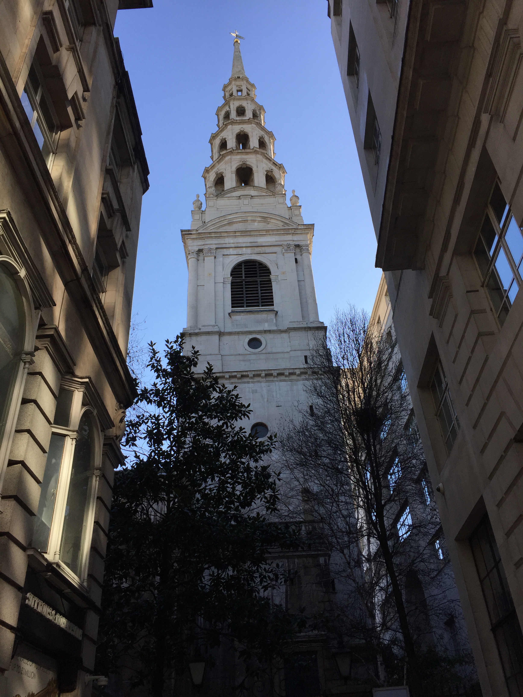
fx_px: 584
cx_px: 262
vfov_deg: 61.7
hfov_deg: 48.2
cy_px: 348
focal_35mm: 29
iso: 32
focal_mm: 4.15
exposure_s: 1/746
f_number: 2.2
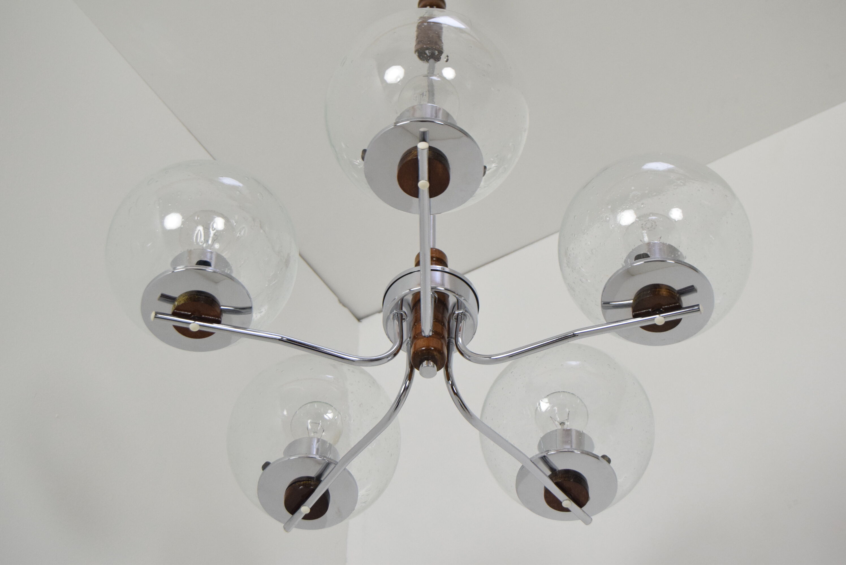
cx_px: 423
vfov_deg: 19.8
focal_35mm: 69
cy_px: 282
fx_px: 1623
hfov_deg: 29.2
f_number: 7.1
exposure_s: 1/200
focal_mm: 46
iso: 1600
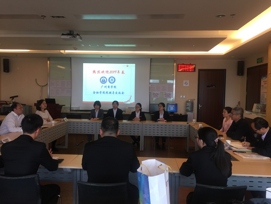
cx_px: 136
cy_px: 102
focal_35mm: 29
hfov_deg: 61.7
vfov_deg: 48.2
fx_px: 227
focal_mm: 4.15
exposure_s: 1/33
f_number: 2.2
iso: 40
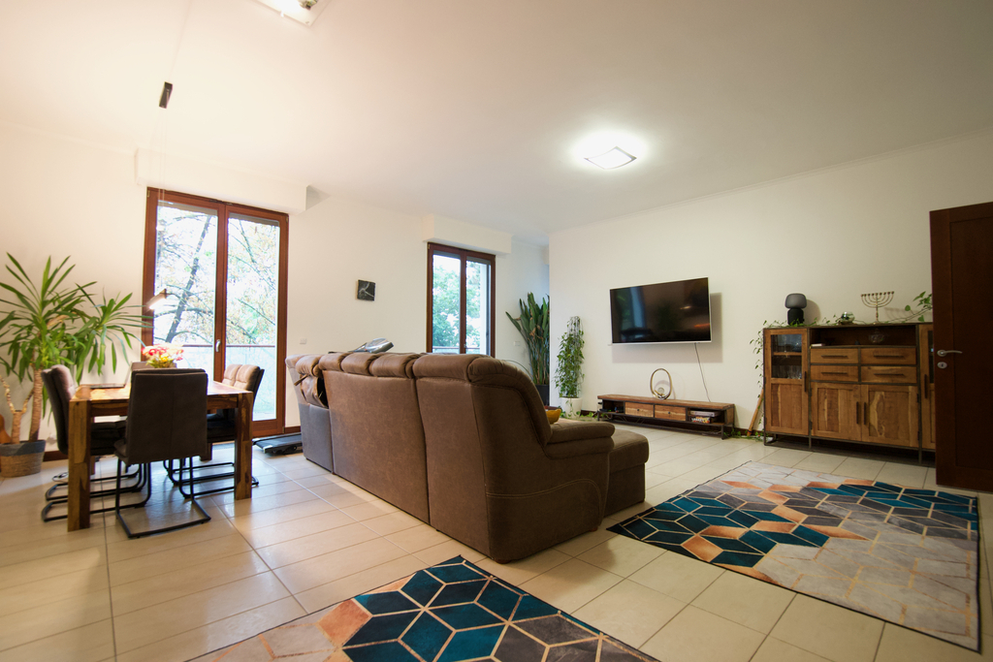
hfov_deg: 100.4
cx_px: 496
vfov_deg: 77.3
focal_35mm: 15
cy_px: 331
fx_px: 414
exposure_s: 1/13
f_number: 3.5
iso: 800
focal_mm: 10
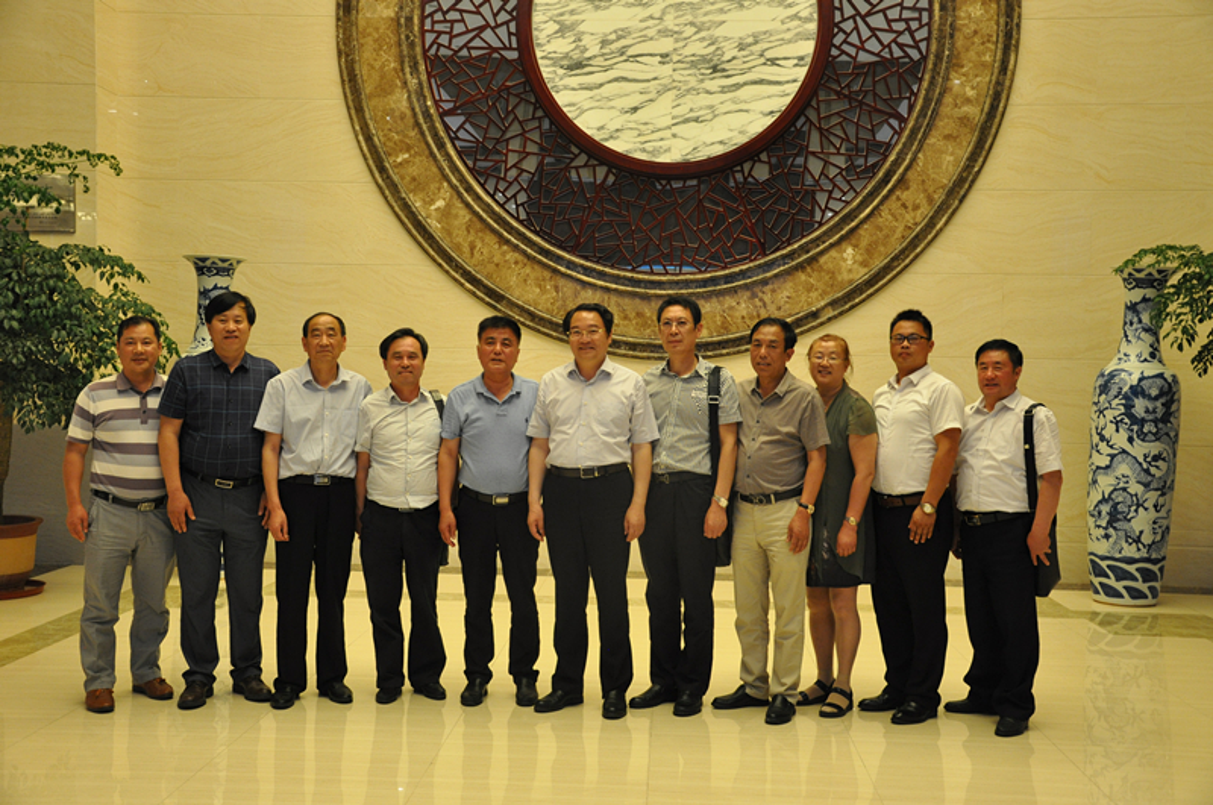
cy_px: 402
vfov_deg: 34.1
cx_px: 606
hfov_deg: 49.6
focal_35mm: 39
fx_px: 1312
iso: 800
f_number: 4
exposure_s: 1/15
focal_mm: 26
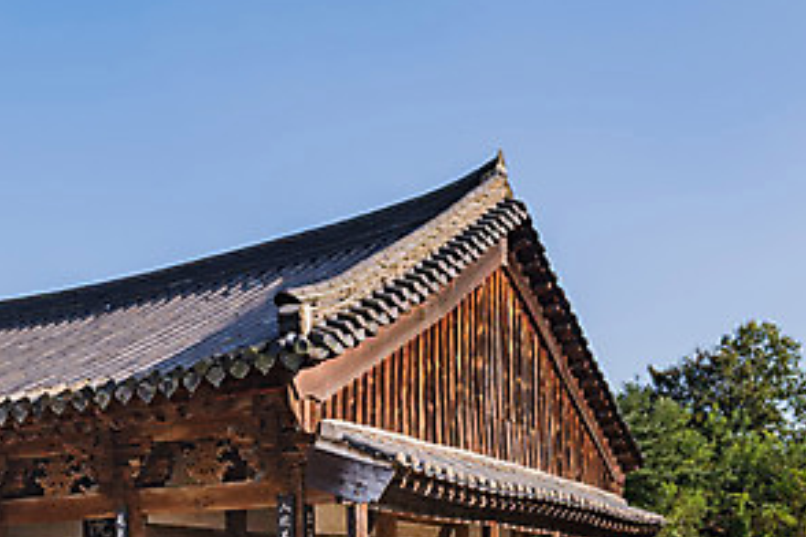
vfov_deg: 27.3
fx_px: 1097
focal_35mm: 49
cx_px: 228
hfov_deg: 39.5
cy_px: 378
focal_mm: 24
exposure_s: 1/800
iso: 100
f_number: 5.6
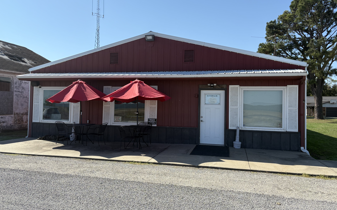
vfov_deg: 44.5
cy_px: 100
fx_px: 257
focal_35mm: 28
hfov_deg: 66.5
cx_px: 170
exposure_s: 1/3279
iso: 50
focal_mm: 5.96
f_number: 1.6
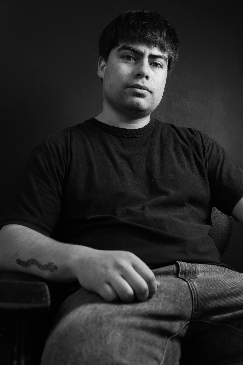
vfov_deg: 45.0
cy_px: 182
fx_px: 440
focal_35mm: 44
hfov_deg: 30.8
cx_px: 122
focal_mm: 29
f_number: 5
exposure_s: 1/80
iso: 100
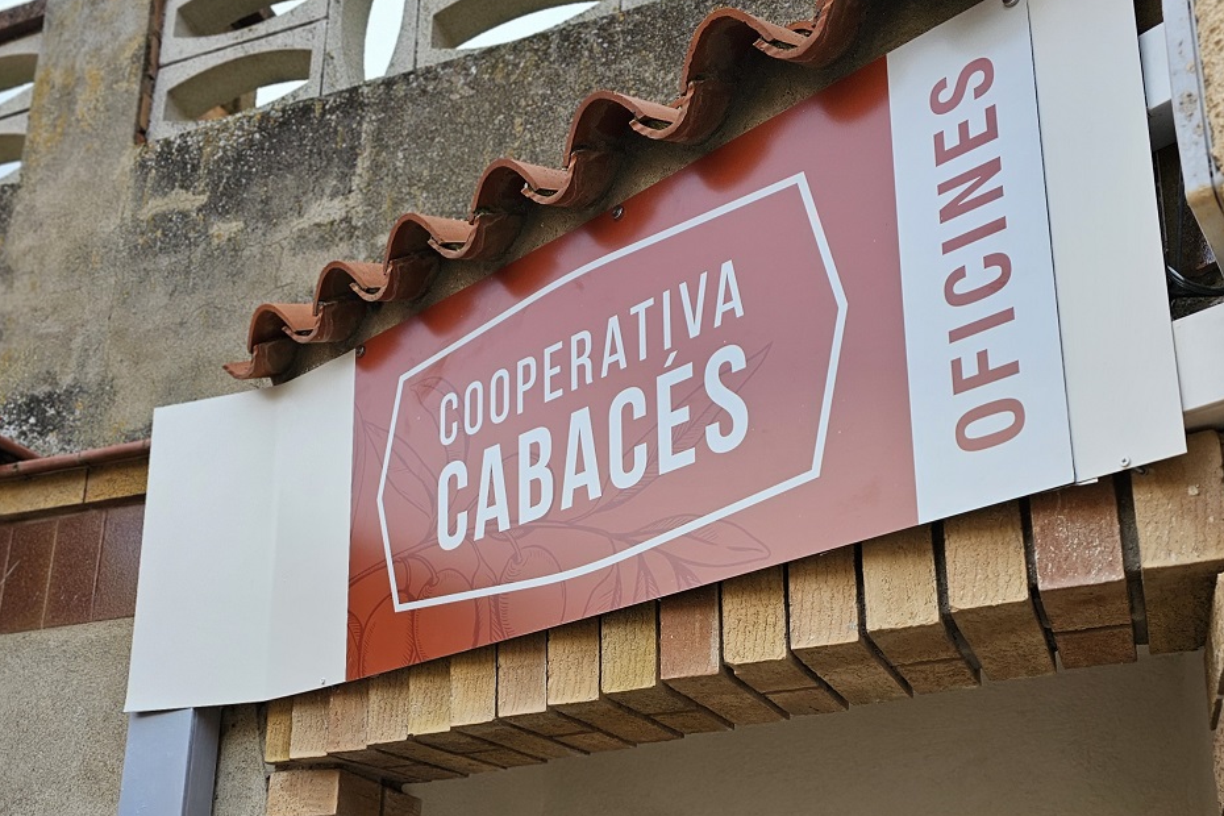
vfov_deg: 47.7
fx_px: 918
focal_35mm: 27
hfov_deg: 67.4
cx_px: 615
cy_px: 478
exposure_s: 1/100
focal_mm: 6.3
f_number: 1.7
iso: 12
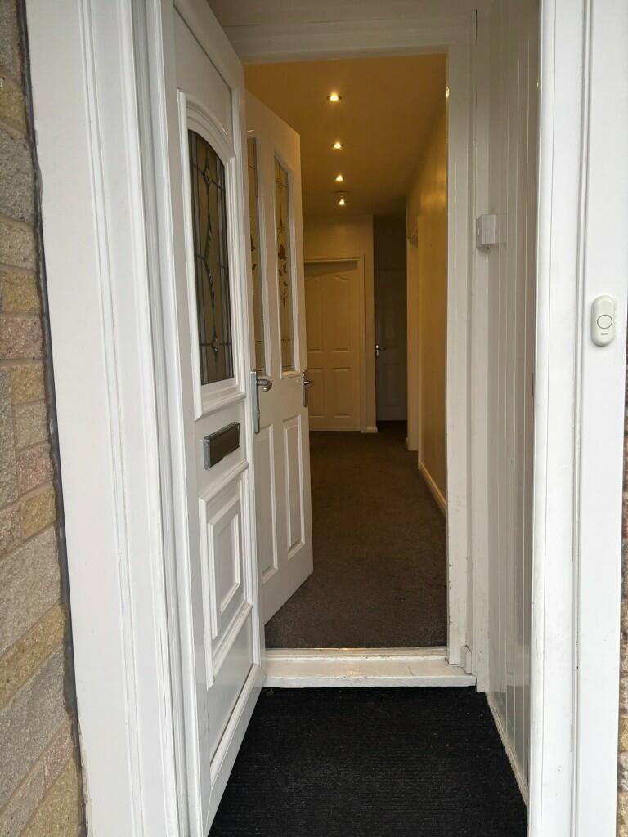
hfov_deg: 53.1
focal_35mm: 26
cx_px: 314
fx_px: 629
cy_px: 418
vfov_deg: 67.3
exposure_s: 1/121
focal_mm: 5.96
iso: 100
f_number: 1.6
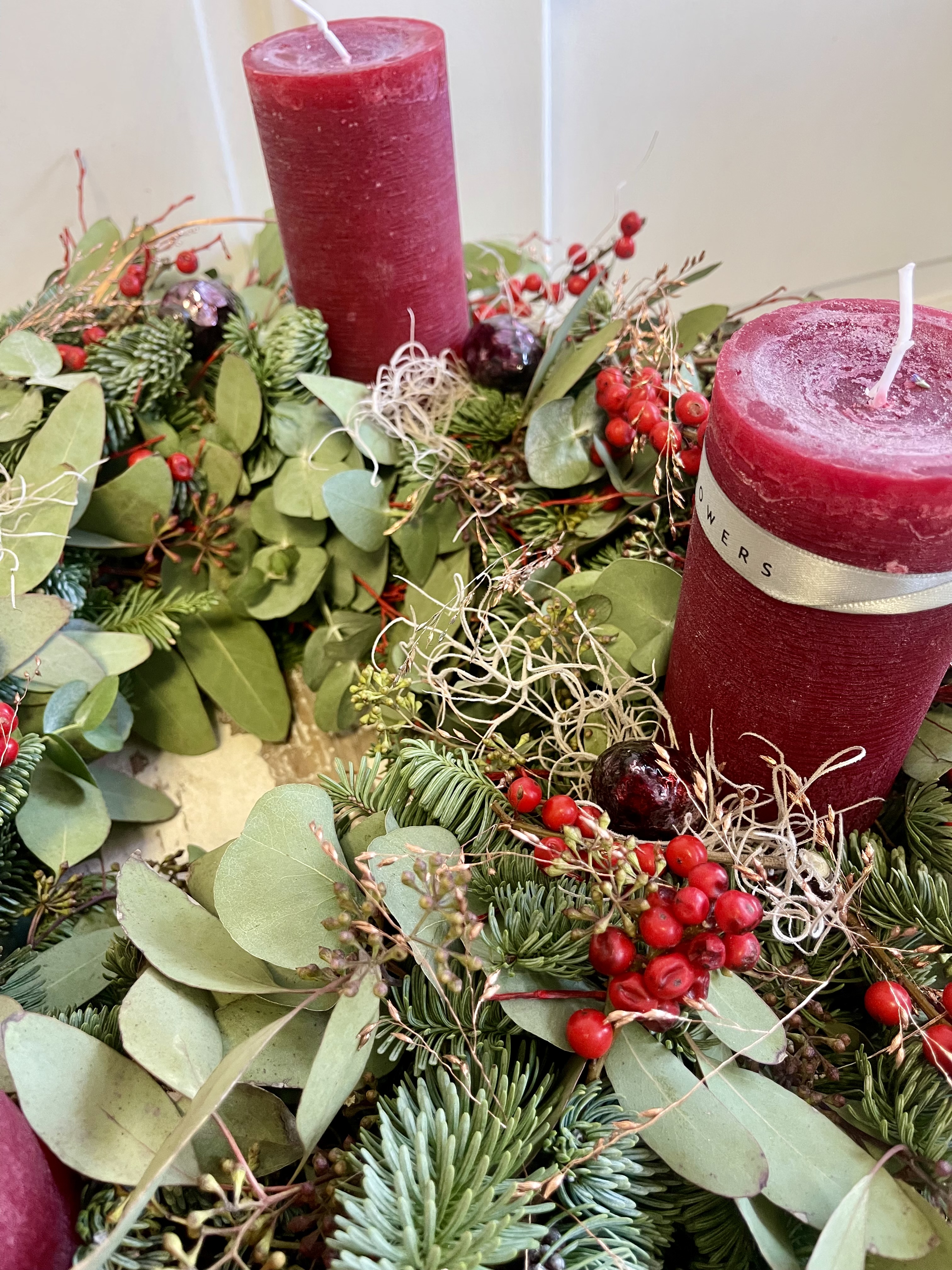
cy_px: 635
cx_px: 476
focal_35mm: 25
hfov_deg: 54.9
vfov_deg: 69.4
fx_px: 917
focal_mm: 5.1
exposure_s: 1/50
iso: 250
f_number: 1.6
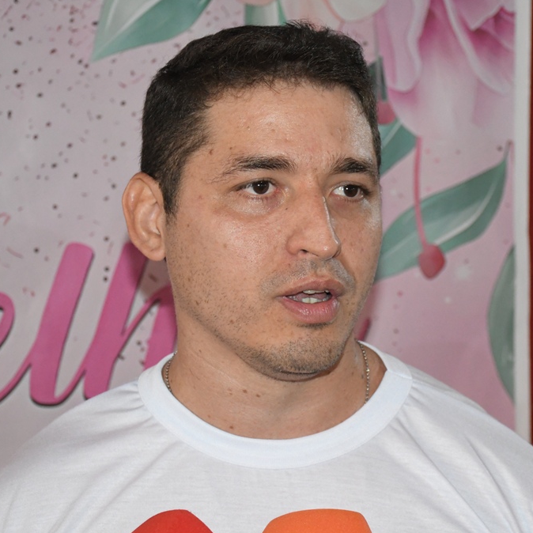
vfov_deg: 18.7
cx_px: 332
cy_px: 267
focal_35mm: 93
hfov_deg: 18.7
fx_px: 1620
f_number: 5.6
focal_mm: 48
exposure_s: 1/80
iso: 4000
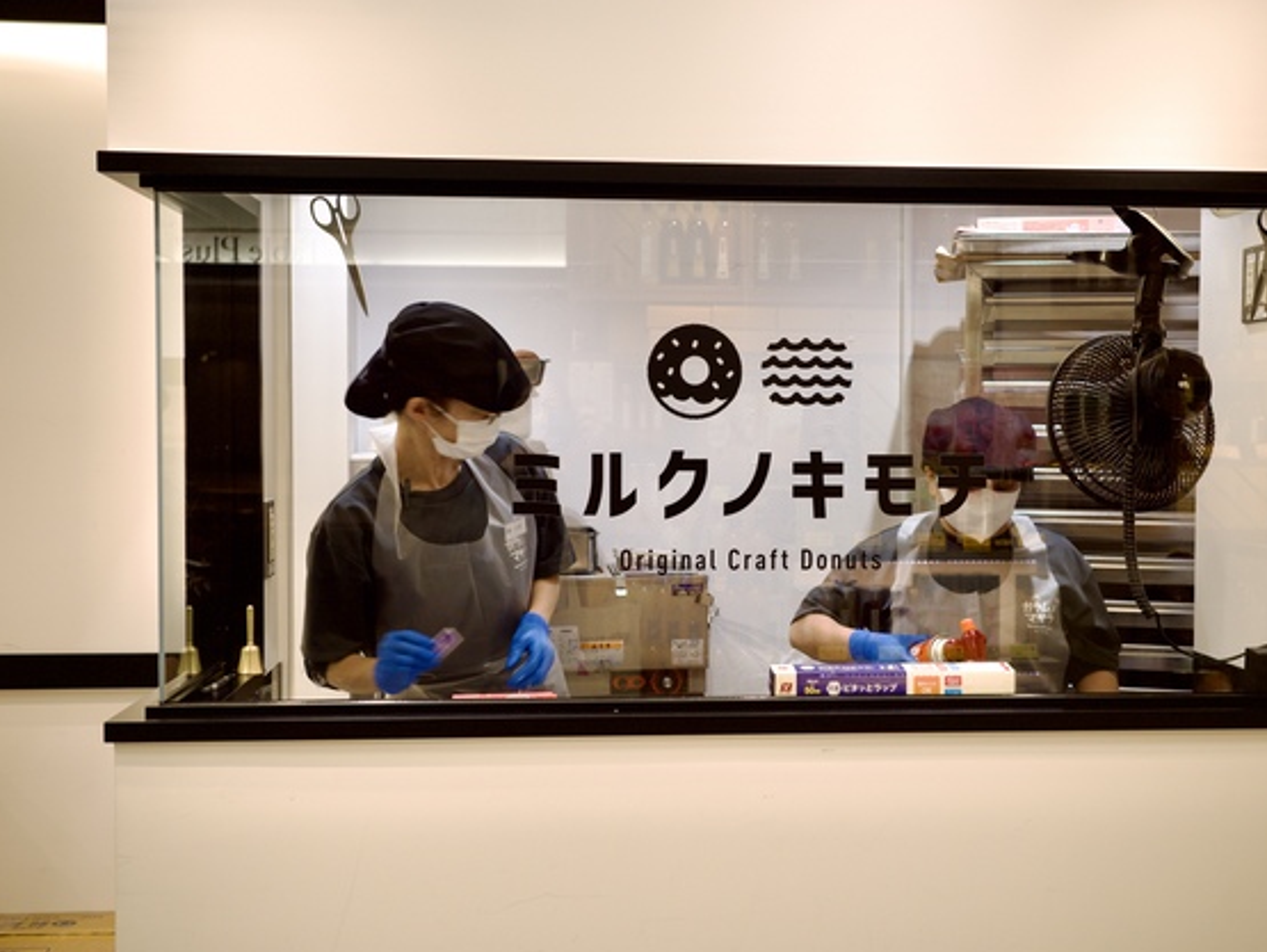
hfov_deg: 42.0
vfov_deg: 32.2
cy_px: 476
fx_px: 1648
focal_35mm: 45
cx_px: 715
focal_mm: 26
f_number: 3.2
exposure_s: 1/50
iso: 200
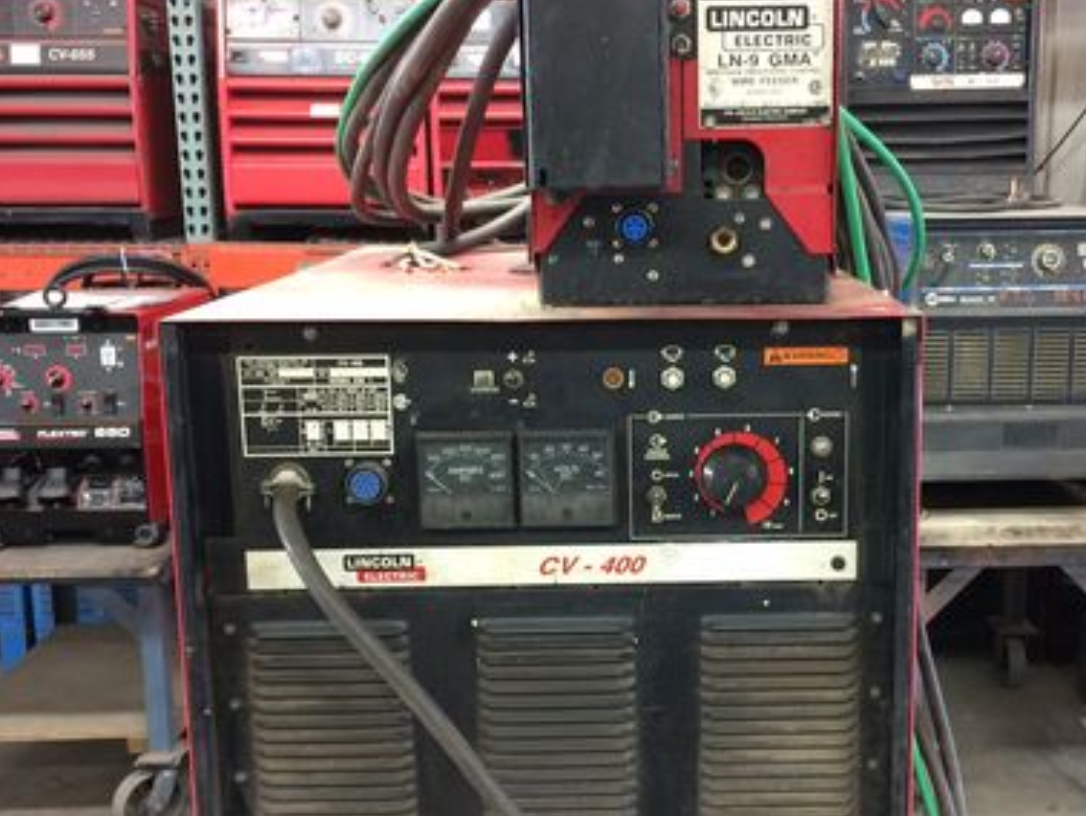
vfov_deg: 31.5
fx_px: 1444
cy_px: 477
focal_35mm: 46
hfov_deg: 41.0
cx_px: 667
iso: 125
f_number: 2.2
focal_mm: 4.15
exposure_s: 1/30
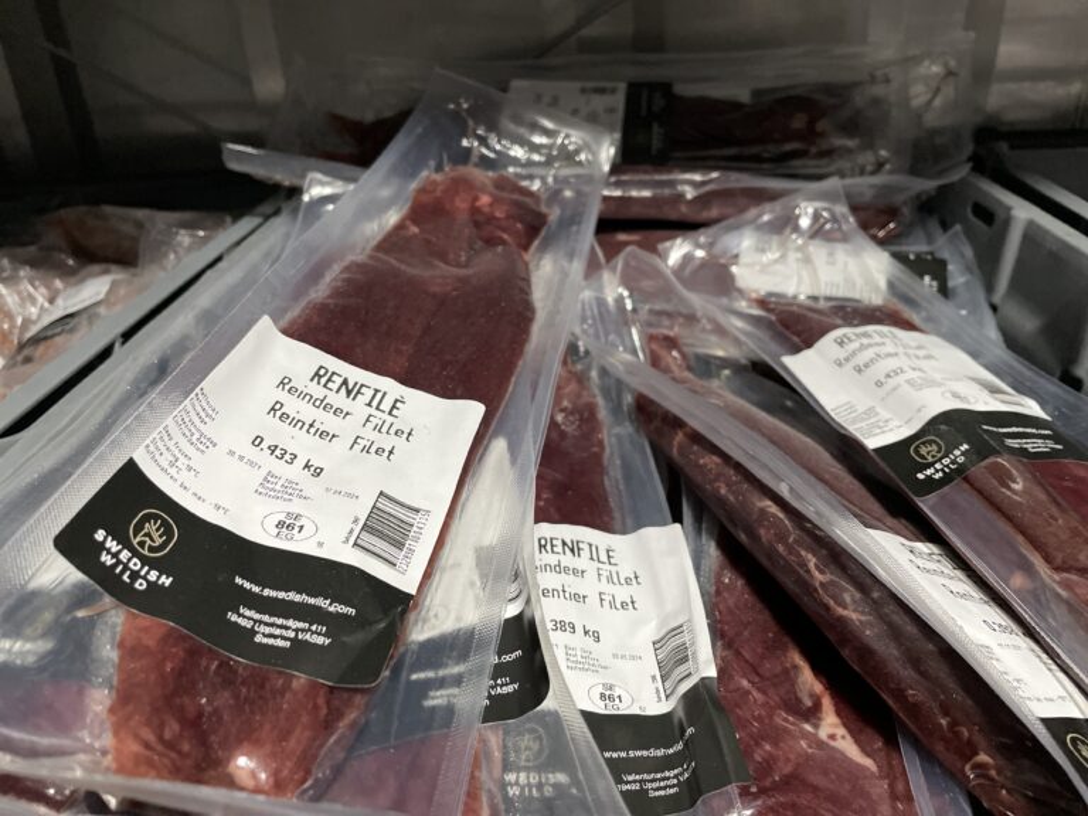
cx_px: 544
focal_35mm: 26
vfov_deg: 53.1
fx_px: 817
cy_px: 408
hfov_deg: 67.3
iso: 400
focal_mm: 4.2
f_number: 1.6
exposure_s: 1/50
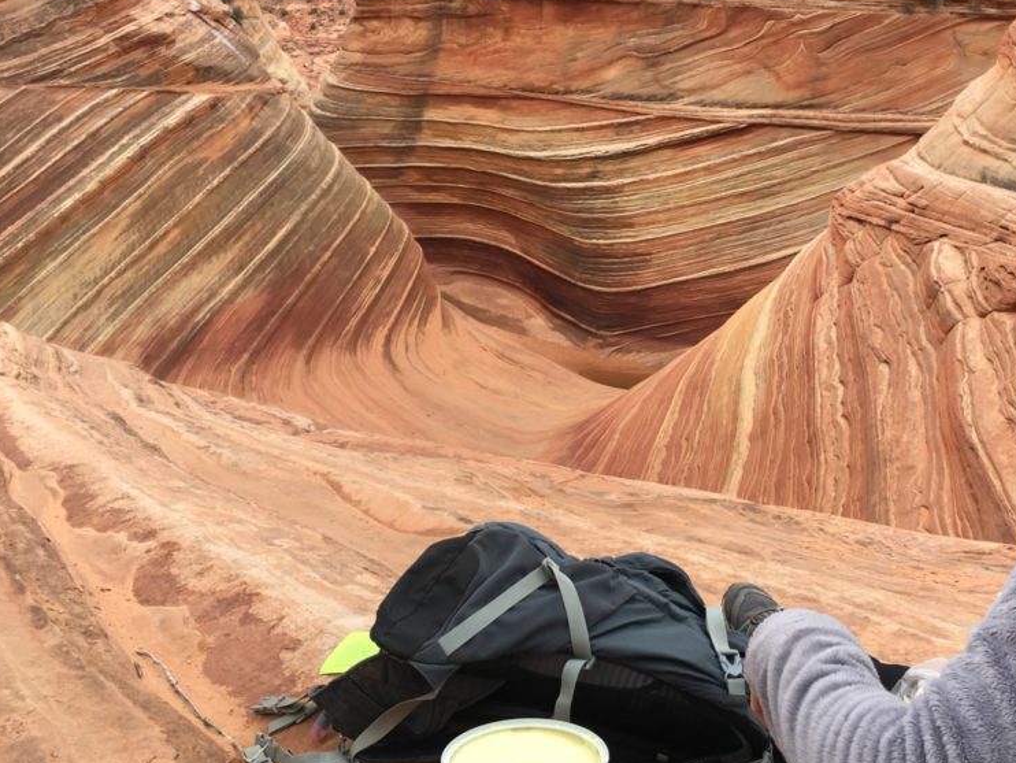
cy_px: 330
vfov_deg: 35.9
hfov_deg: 46.6
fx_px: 1174
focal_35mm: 40
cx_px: 587
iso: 25
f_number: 2.2
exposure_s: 1/674
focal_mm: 4.15
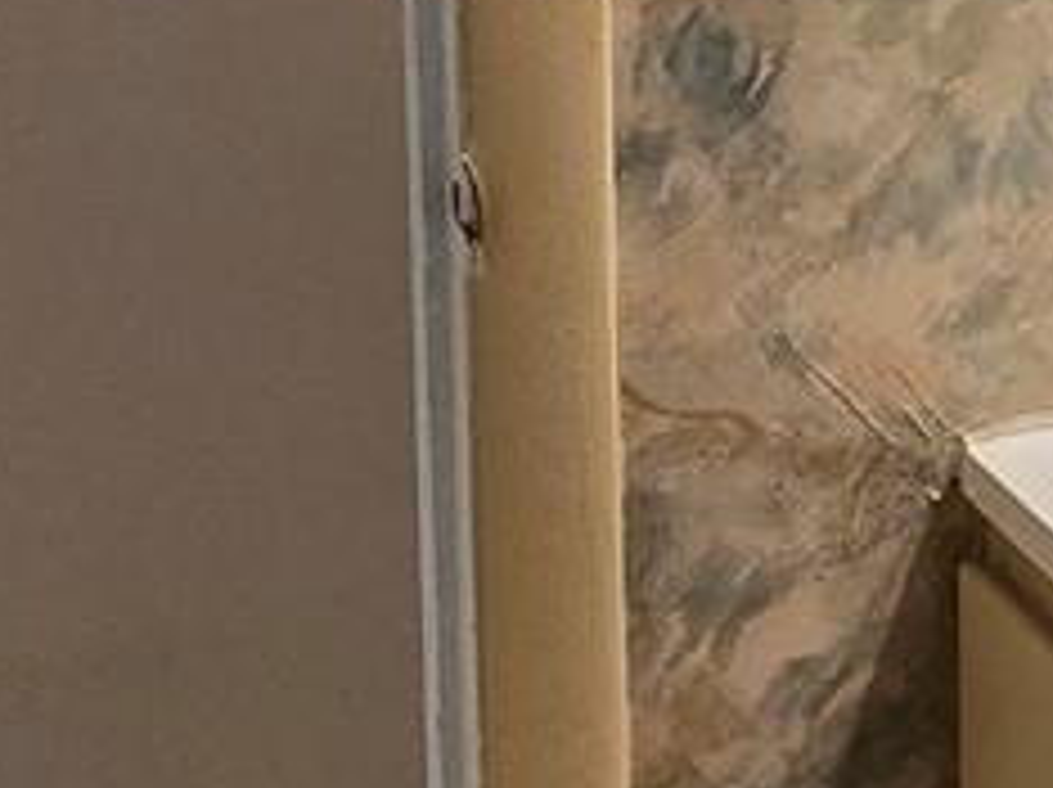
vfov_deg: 15.9
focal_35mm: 89
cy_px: -176
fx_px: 2705
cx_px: 1989
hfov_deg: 17.2
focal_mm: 2.2
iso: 100
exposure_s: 1/60
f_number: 2.2
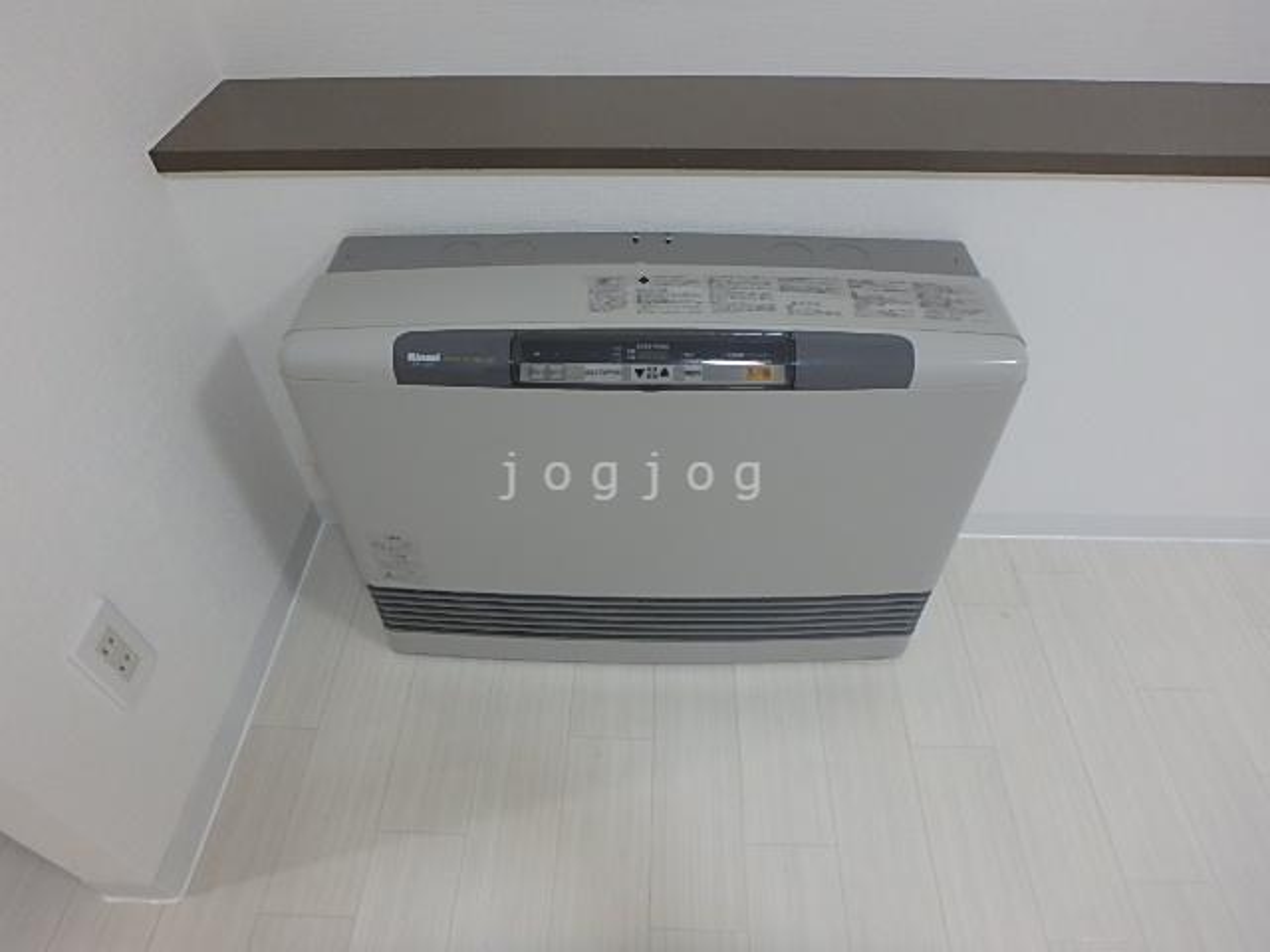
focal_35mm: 21
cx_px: 635
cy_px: 476
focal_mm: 3.7
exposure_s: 1/30
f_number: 3.5
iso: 250
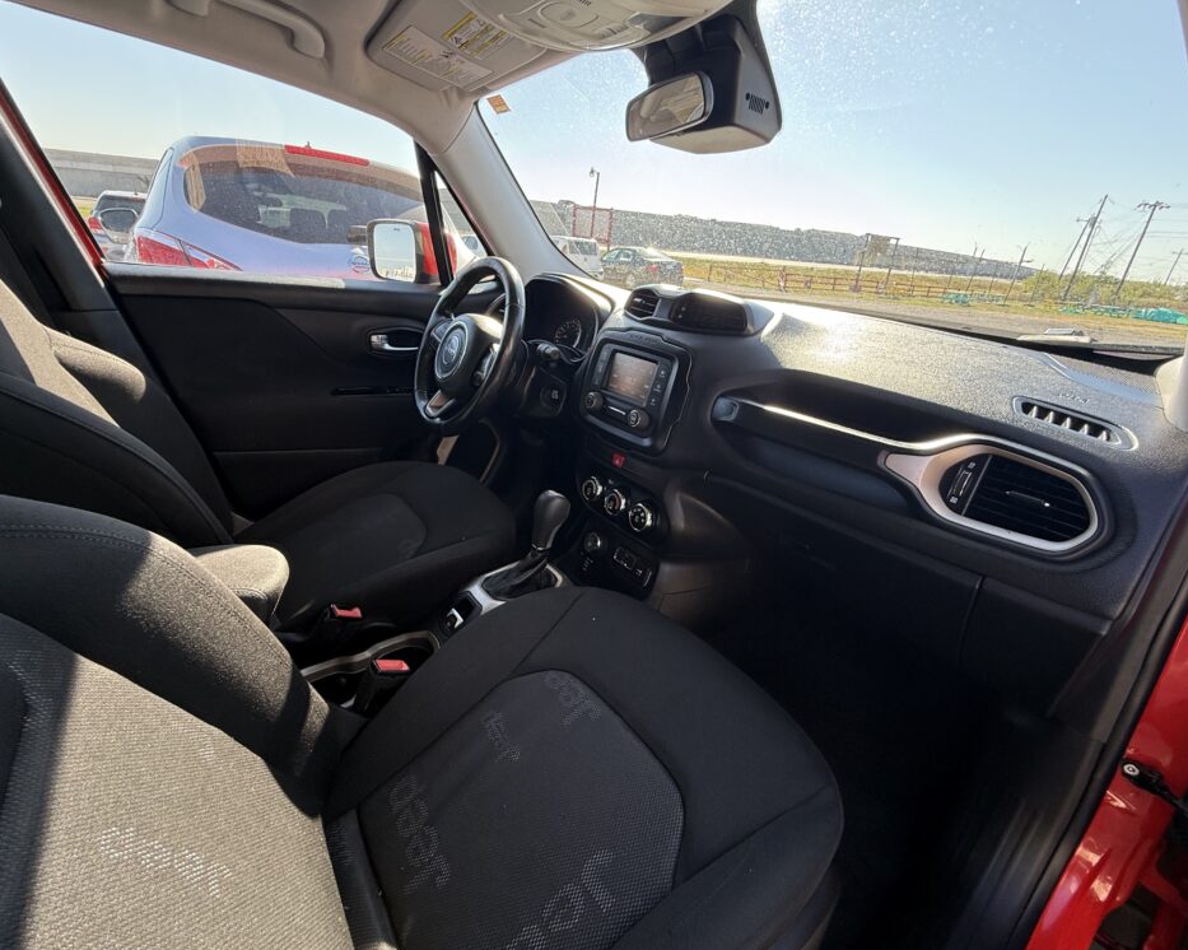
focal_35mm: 15
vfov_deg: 84.0
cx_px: 621
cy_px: 467
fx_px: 527
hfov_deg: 96.7
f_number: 2.2
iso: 64
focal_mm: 2.22
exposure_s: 1/220
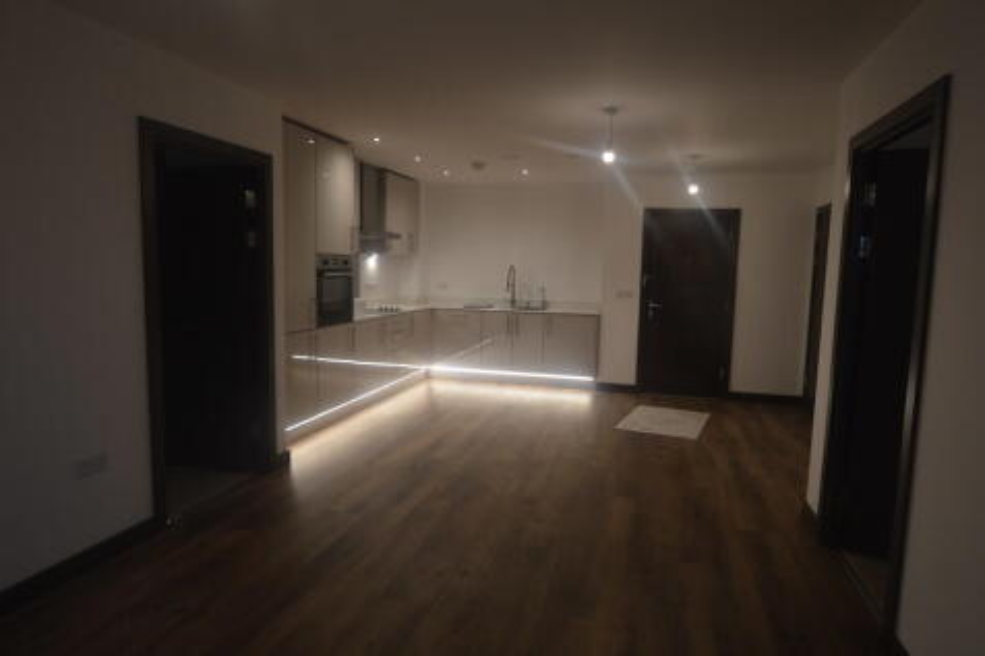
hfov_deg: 81.2
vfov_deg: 59.5
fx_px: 574
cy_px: 328
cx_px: 492
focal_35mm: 21
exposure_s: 1/80
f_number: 4.5
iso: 400
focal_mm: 14
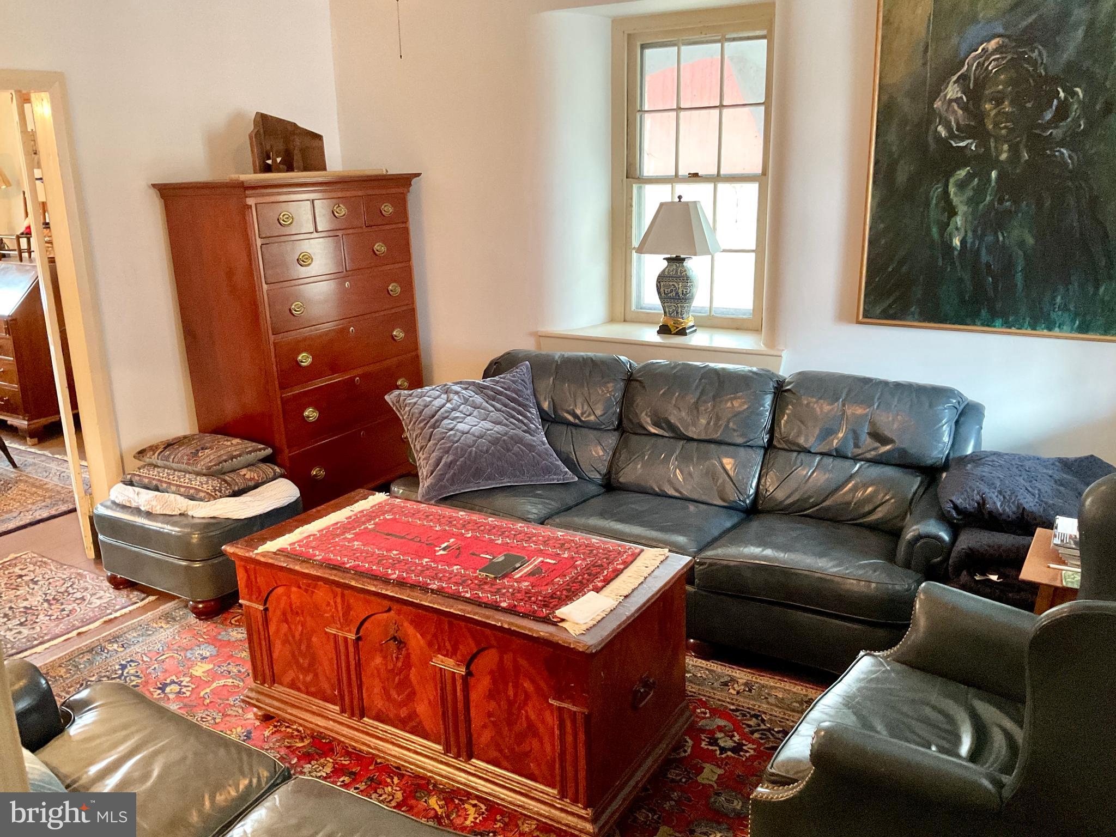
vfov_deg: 48.2
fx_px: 935
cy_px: 418
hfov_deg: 61.7
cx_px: 558
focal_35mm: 29
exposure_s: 1/30
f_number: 1.8
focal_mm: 3
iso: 400
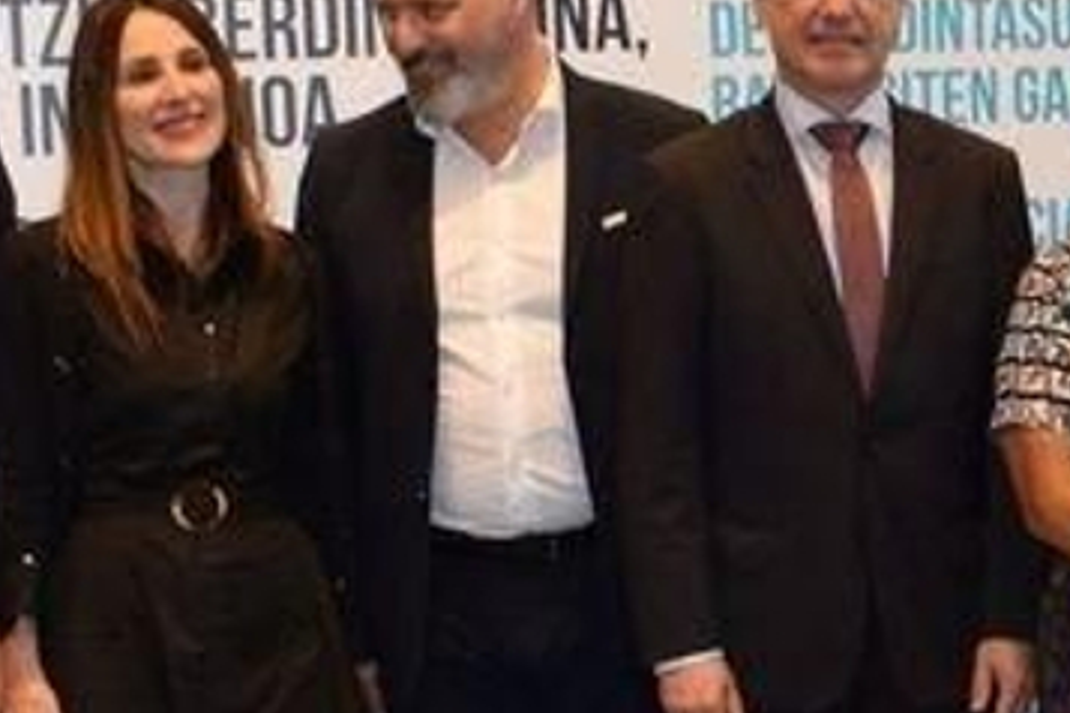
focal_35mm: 121
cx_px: 1142
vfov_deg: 11.3
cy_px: 529
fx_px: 3596
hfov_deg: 16.5
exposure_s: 1/80
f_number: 4.5
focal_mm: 18
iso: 800
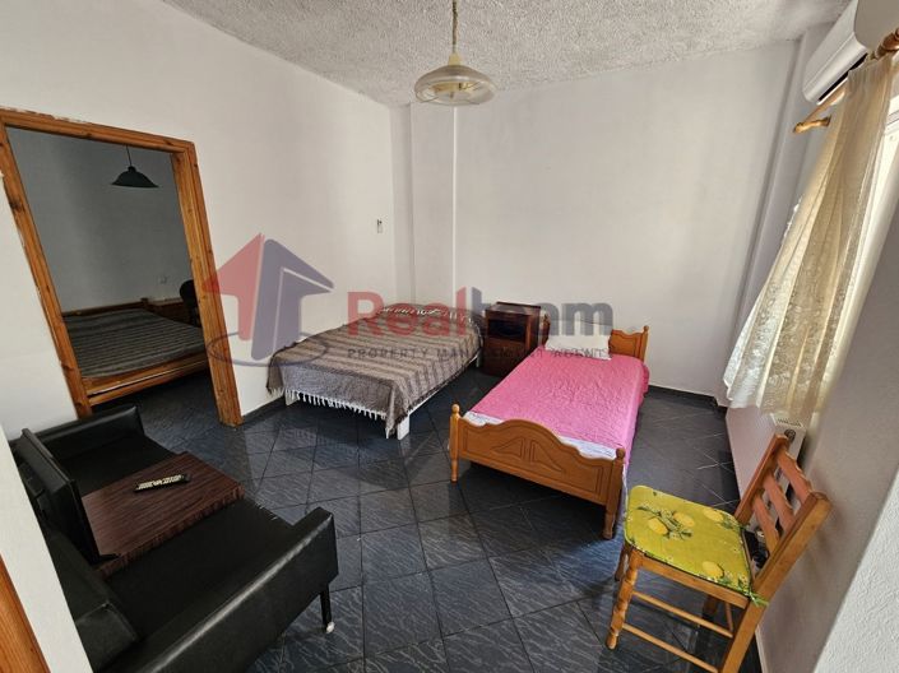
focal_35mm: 13
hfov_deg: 106.2
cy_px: 336
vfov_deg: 89.9
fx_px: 337
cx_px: 450
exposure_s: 1/50
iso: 64
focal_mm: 2.2
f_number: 2.2
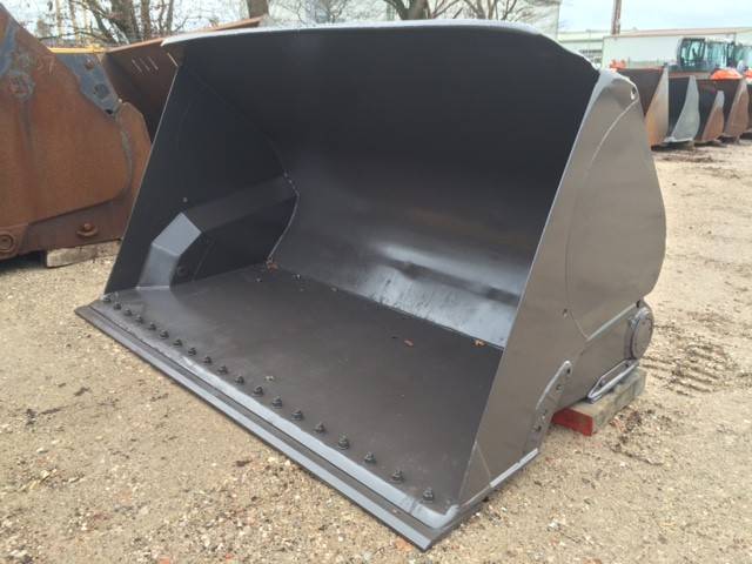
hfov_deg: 61.7
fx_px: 630
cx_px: 376
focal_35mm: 29
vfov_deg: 48.2
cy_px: 282
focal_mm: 4.15
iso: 50
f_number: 2.2
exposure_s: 1/50
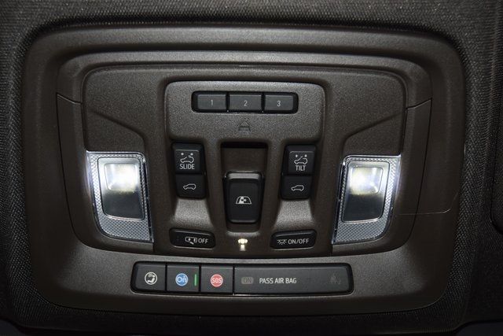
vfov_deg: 30.9
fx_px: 608
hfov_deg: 45.0
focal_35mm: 44
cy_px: 168
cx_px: 252
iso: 560
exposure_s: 1/80
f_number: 3.8
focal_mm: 29
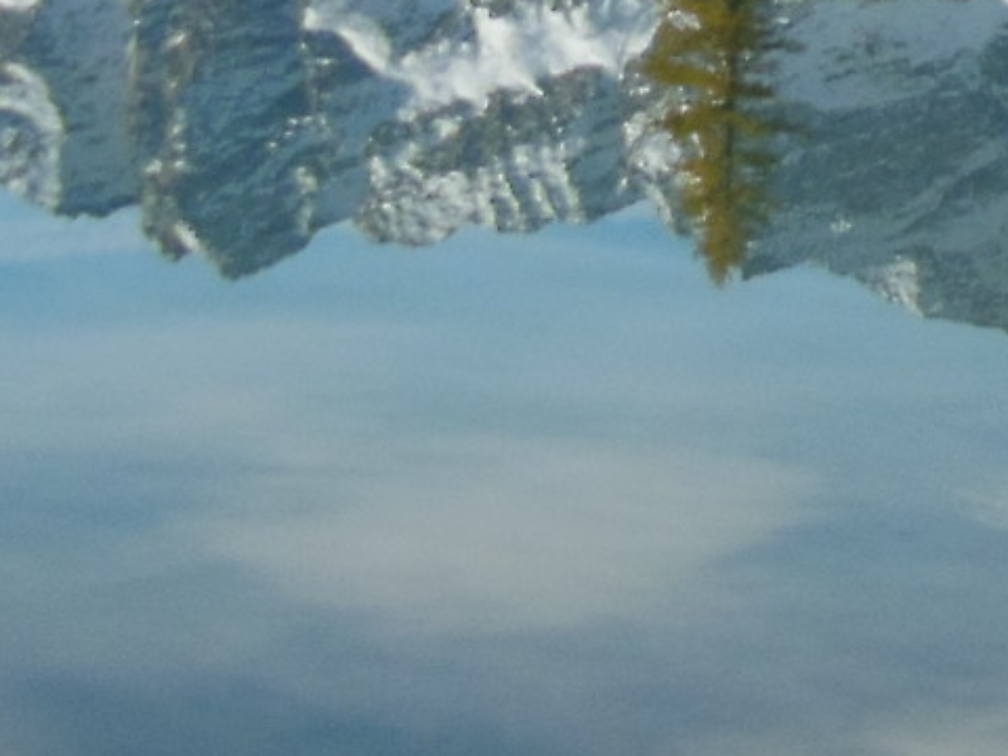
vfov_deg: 6.5
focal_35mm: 225
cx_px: 1926
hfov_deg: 8.4
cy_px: -590
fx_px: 6552
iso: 125
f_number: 4.4
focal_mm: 8
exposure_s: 1/1000
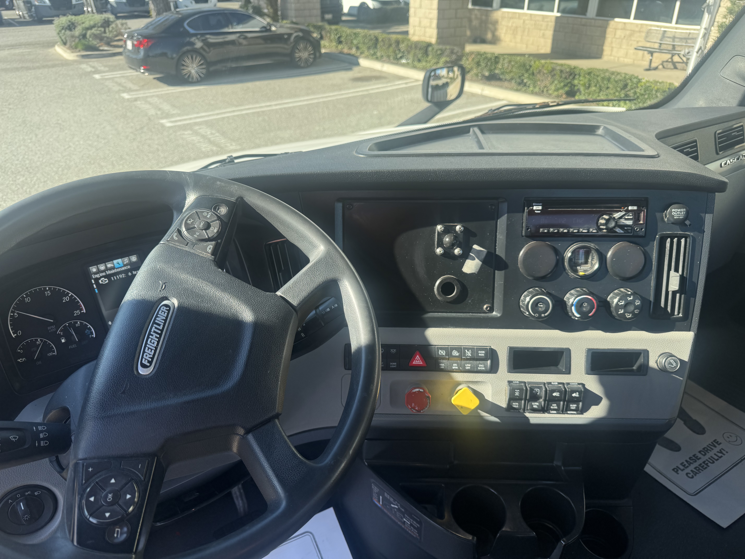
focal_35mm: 24
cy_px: 280
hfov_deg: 71.6
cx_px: 372
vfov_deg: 56.8
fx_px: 517
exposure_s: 1/627
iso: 80
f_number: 1.78
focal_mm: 6.76
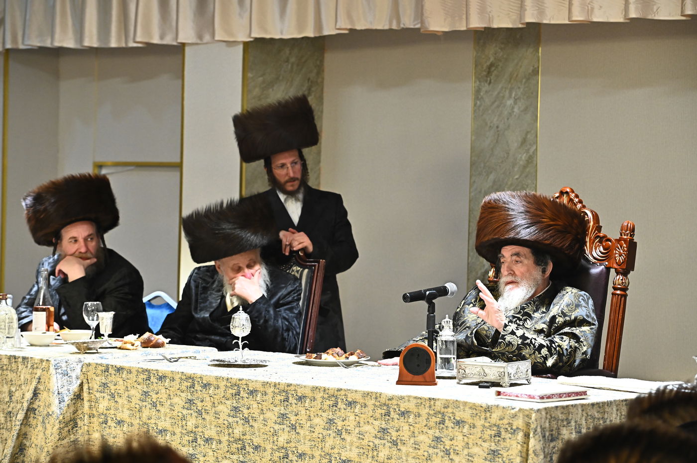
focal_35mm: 102
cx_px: 348
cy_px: 232
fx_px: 1973
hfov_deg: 20.0
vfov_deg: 13.4
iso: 3200
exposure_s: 1/200
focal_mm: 102
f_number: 5.6
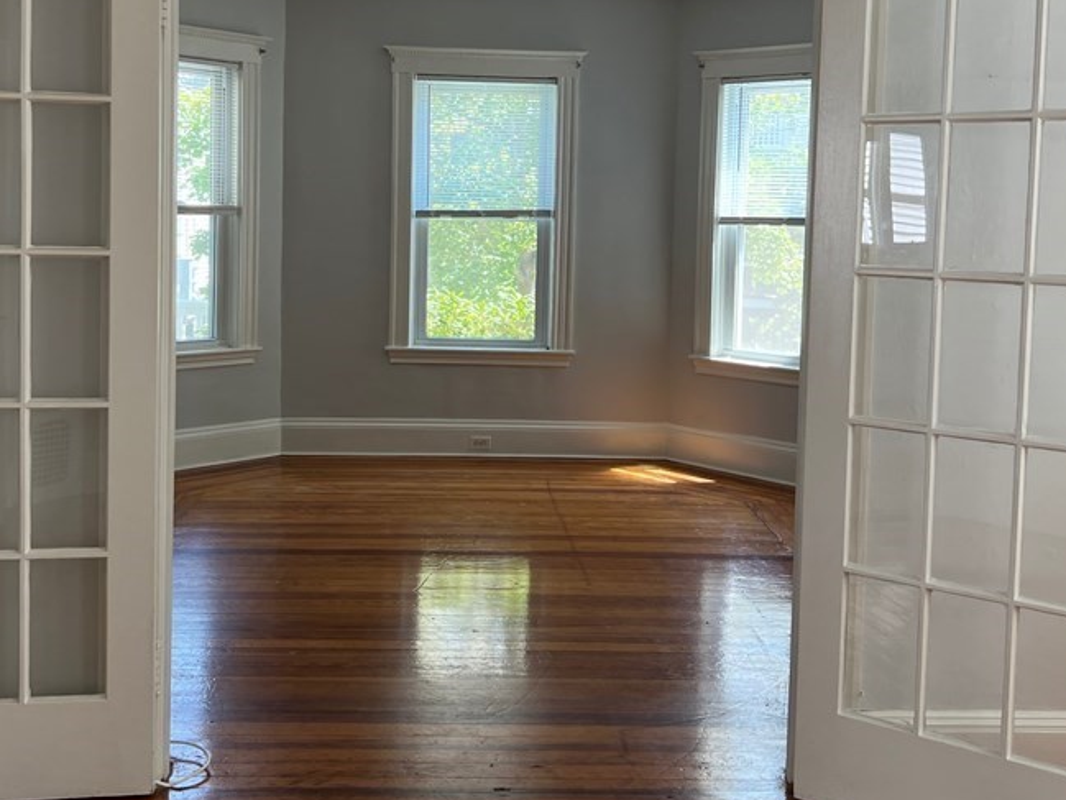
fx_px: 1263
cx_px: 512
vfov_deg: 35.0
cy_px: 297
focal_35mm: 41
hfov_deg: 45.8
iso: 64
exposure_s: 1/124
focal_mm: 5.7
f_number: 1.5
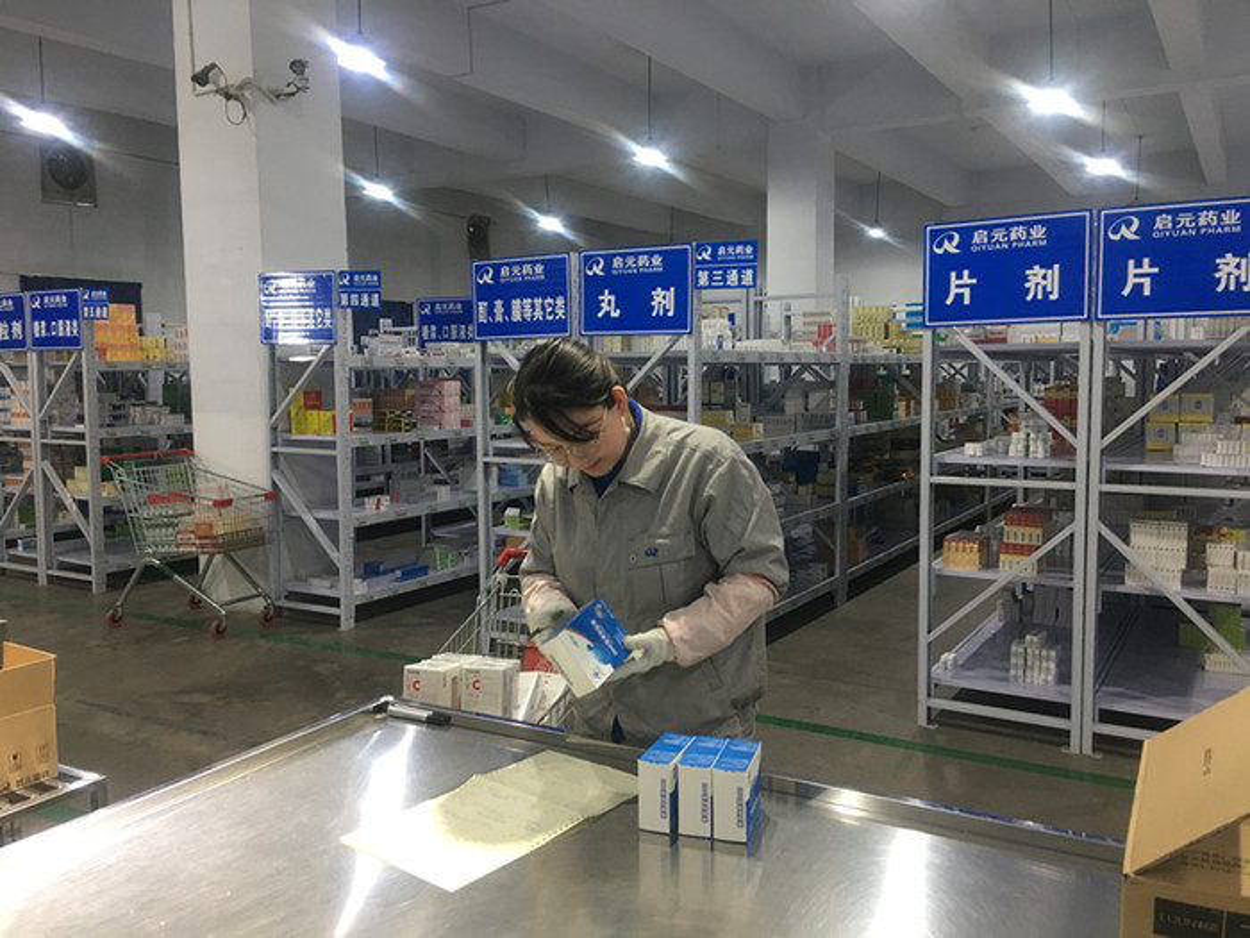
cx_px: 625
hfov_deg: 61.7
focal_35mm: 29
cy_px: 469
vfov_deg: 48.2
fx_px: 1047
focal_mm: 4.15
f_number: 2.2
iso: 64
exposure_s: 1/17
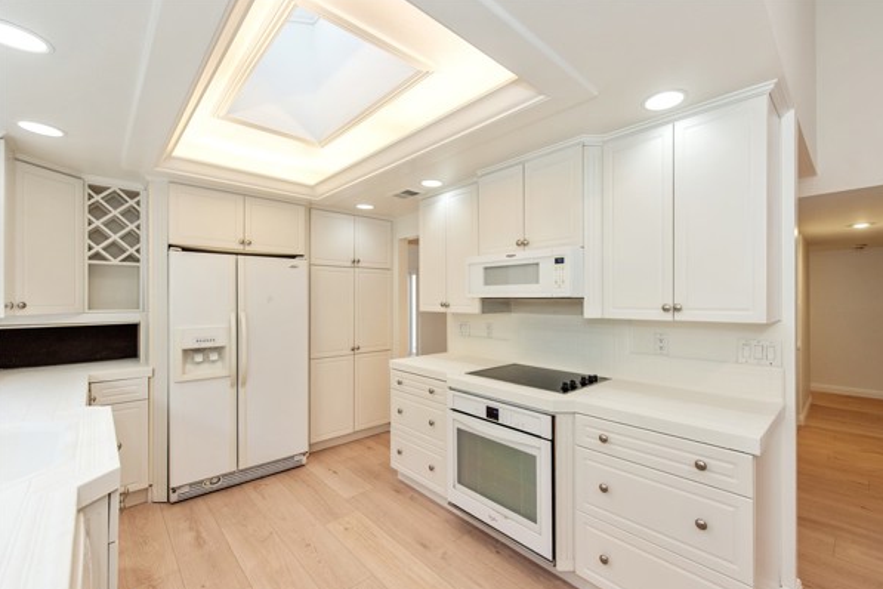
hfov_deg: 100.3
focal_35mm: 15
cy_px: 312
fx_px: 368
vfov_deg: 77.3
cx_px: 470
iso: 800
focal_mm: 14
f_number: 5
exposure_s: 1/100
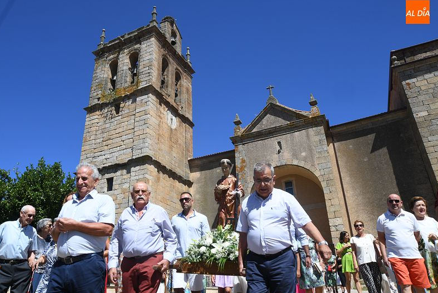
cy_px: 146
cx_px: 205
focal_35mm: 28
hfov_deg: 65.4
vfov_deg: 46.5
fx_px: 341
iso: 125
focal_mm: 26
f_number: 11
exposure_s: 1/160
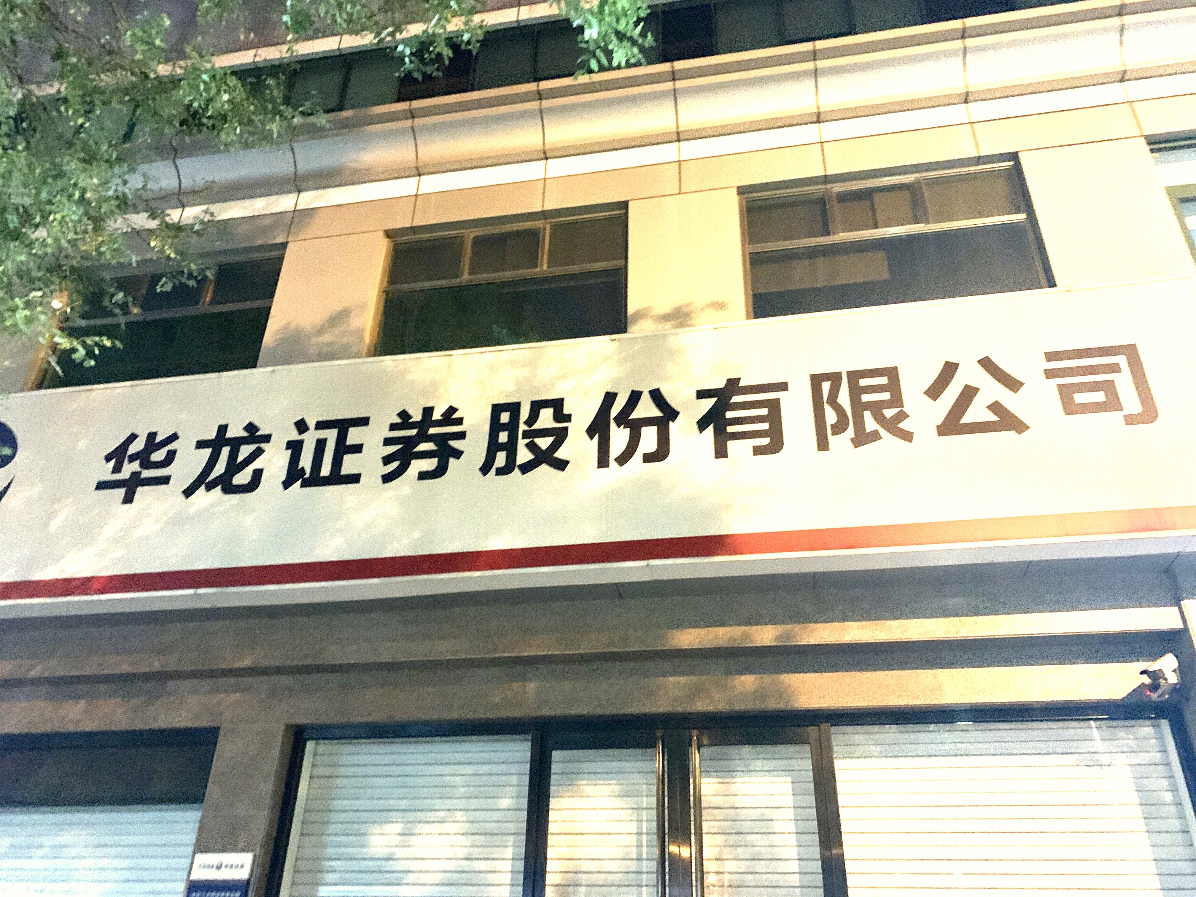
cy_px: 448
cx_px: 598
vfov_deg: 53.1
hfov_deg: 67.3
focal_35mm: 26
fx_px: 898
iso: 800
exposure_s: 1/17
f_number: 1.8
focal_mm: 4.25
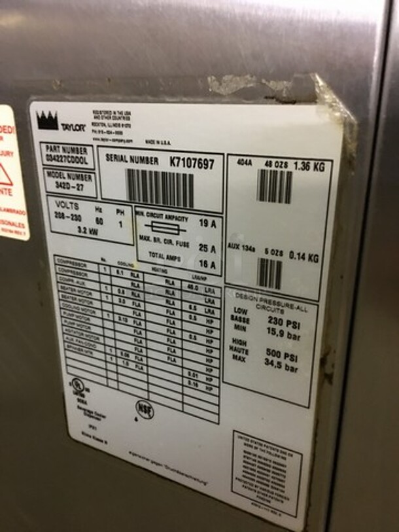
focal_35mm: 29
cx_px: 200
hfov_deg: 48.2
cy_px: 266
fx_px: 446
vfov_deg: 61.7
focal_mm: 4.15
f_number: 2.2
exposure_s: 1/4
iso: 80
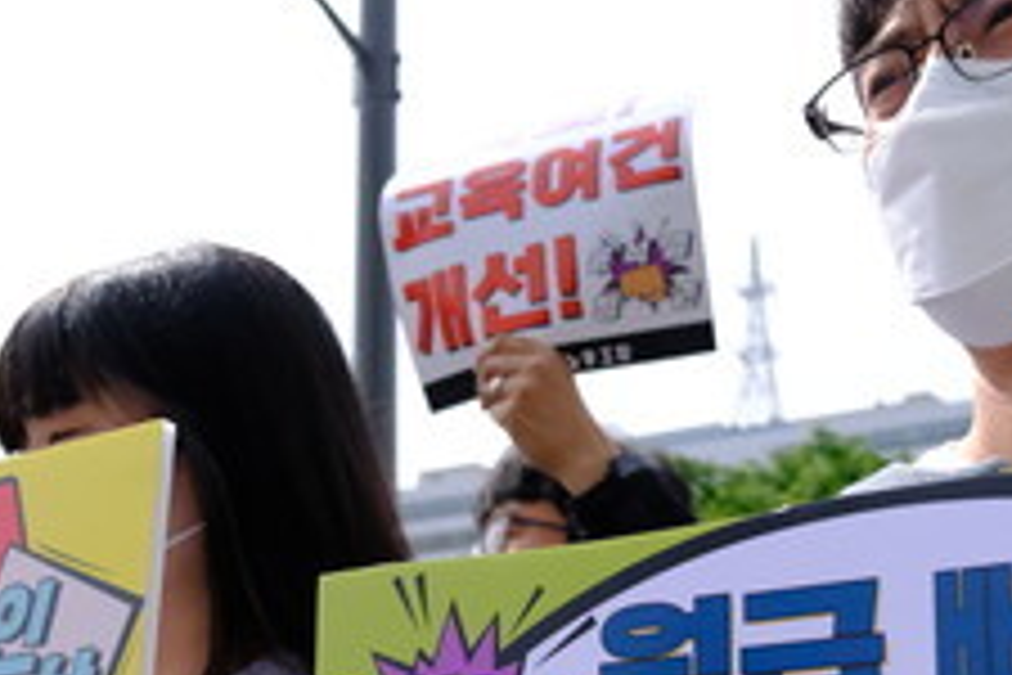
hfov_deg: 31.3
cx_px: 405
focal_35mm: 64
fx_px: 1799
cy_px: 698
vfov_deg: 20.5
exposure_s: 1/32000
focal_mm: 16
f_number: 4
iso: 6400
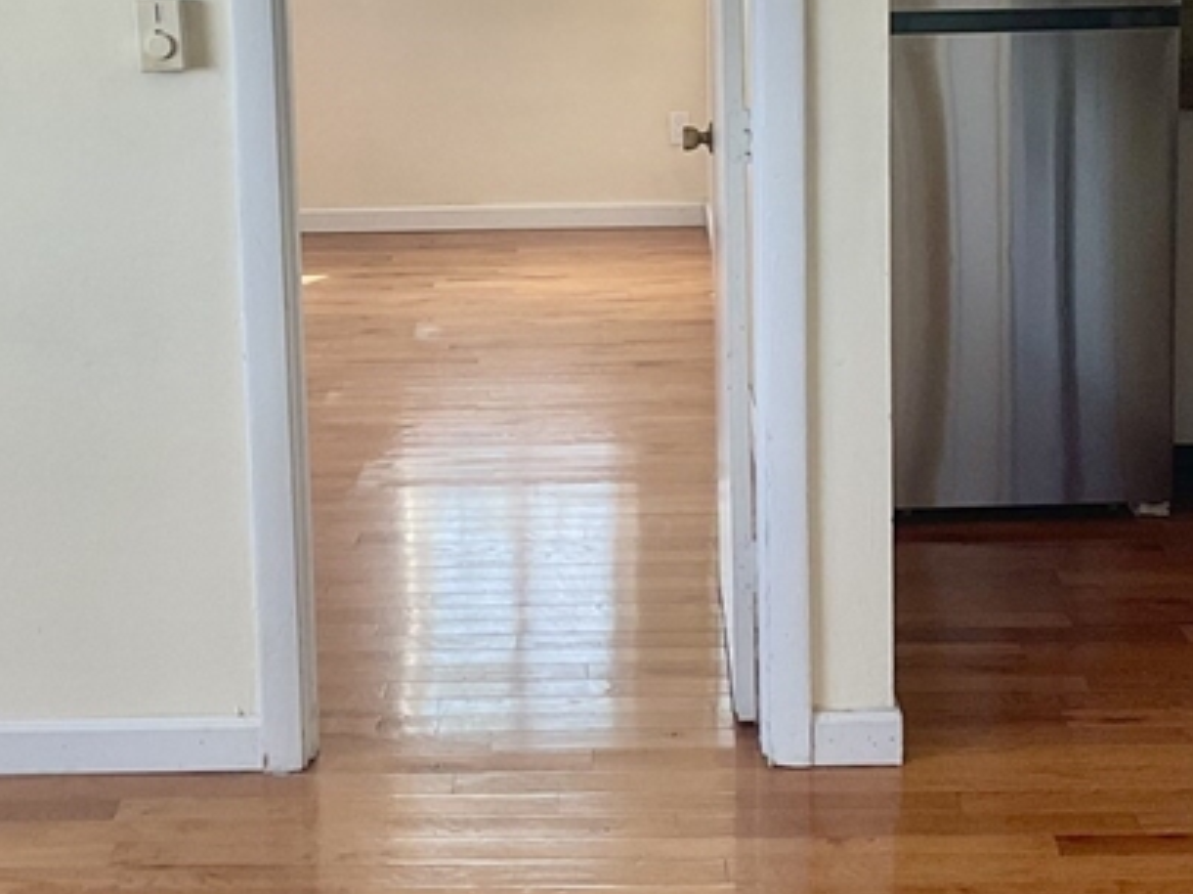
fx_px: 2515
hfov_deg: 26.7
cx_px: 601
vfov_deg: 19.9
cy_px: 182
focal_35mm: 73
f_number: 1.8
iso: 64
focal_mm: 3
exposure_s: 1/120
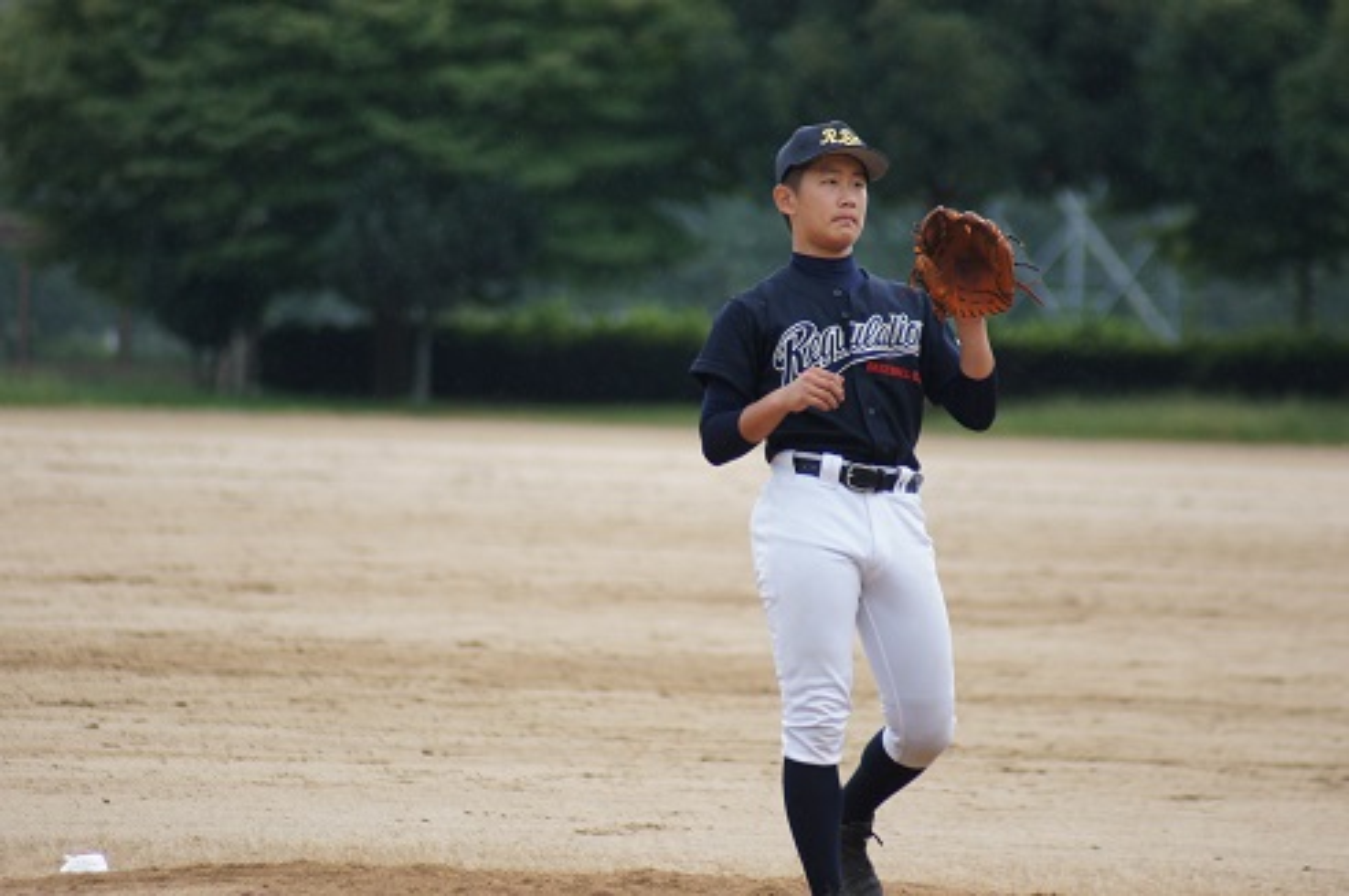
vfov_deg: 3.0
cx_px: 674
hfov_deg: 4.6
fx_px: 16845
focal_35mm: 450
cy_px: 448
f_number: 5.6
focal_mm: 300
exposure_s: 1/500
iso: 500
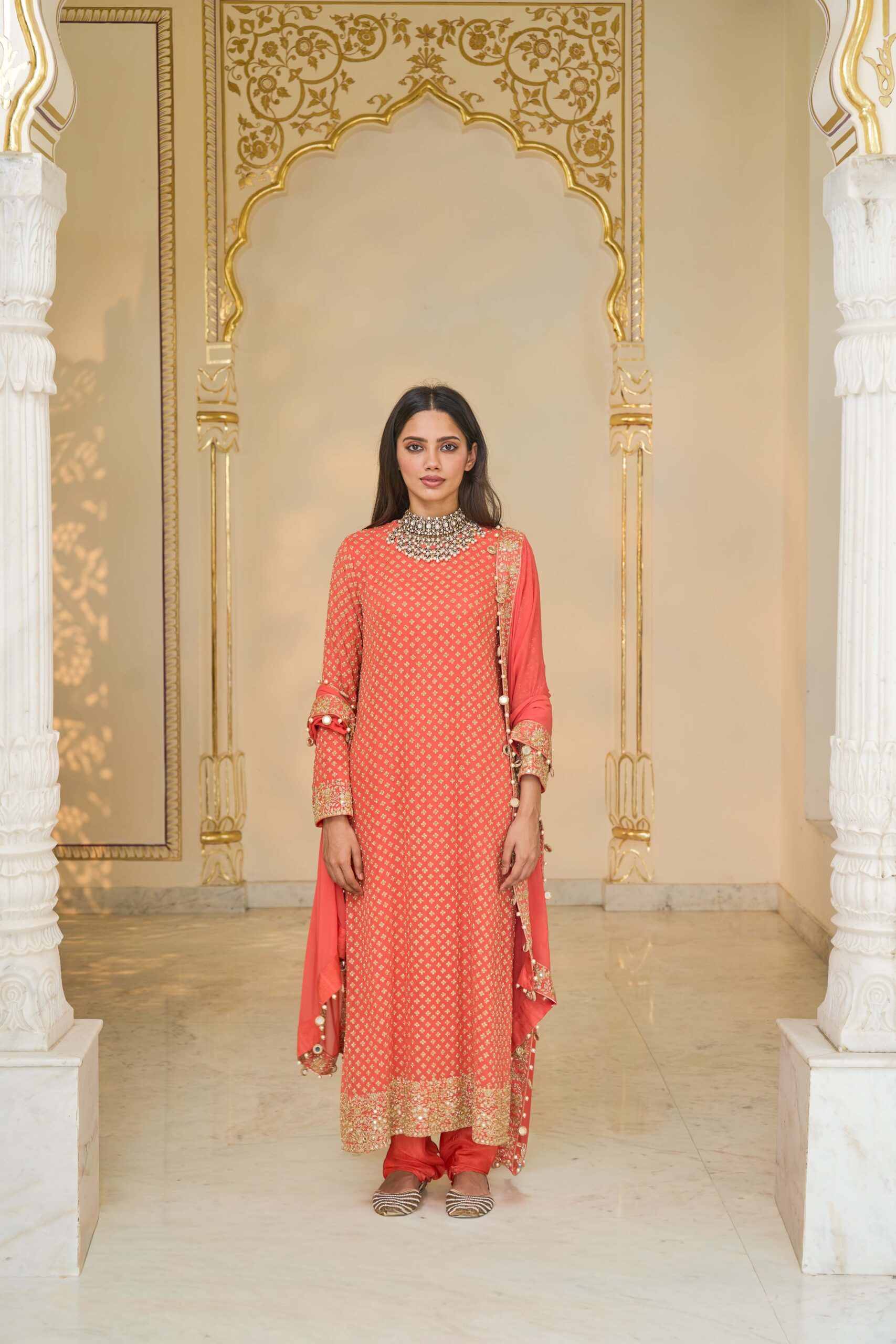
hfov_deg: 23.8
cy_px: 672
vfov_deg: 35.1
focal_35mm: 57
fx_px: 2128
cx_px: 448
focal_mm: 57
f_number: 5.6
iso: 160
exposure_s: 1/125
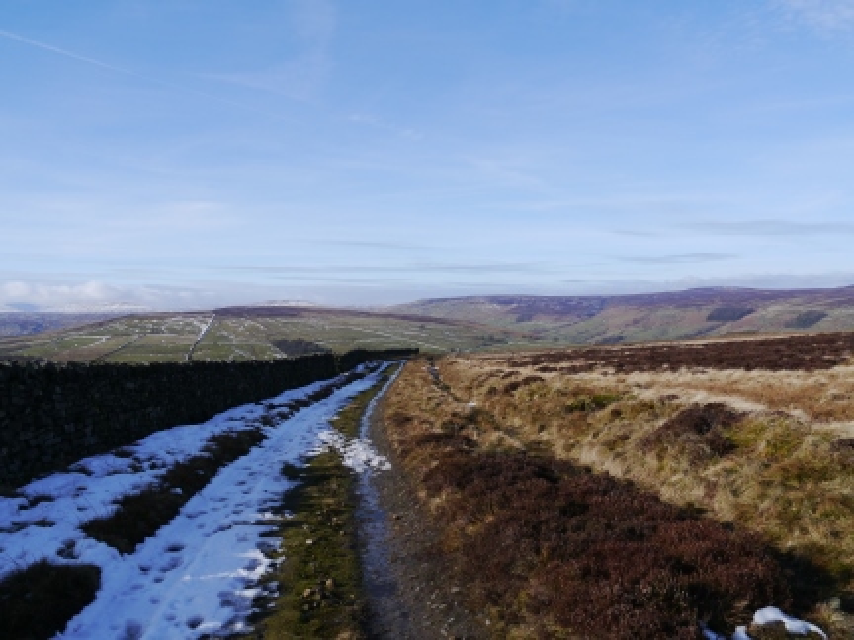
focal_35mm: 28
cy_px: 320
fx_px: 691
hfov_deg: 63.4
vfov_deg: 49.7
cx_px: 427
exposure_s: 1/400
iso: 160
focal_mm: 14
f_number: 8
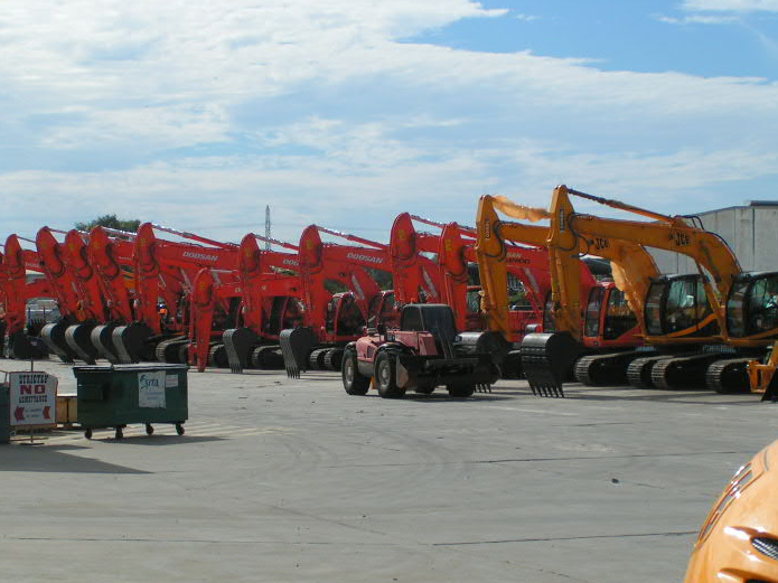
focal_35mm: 91
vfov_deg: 16.2
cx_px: 382
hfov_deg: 21.5
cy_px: 288
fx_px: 2045
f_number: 5.6
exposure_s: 1/1000
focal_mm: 12.1
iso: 50
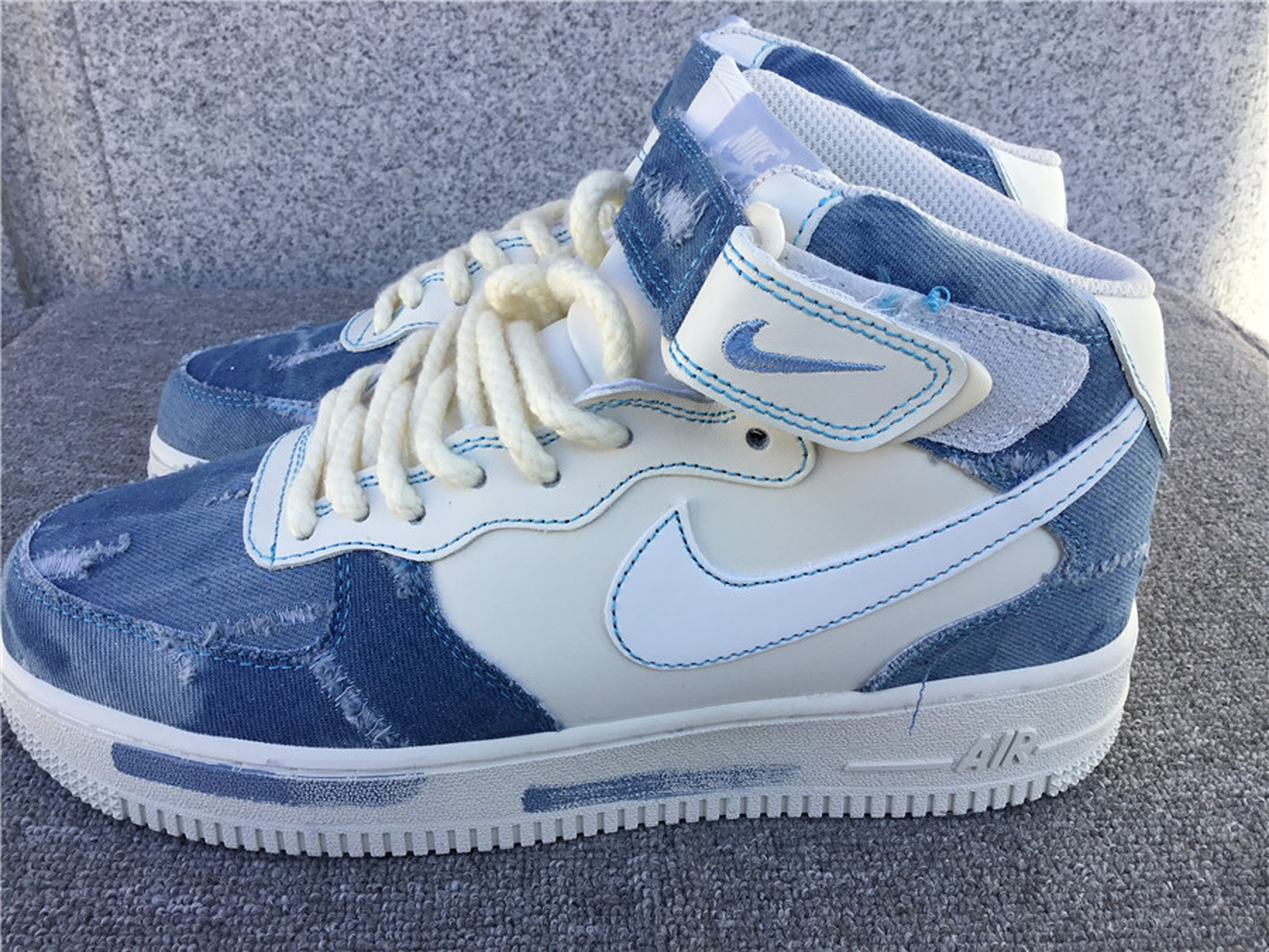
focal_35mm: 31
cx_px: 634
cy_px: 476
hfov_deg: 58.4
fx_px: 1136
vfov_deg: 45.4
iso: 25
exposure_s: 1/354
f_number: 2.4
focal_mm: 3.3
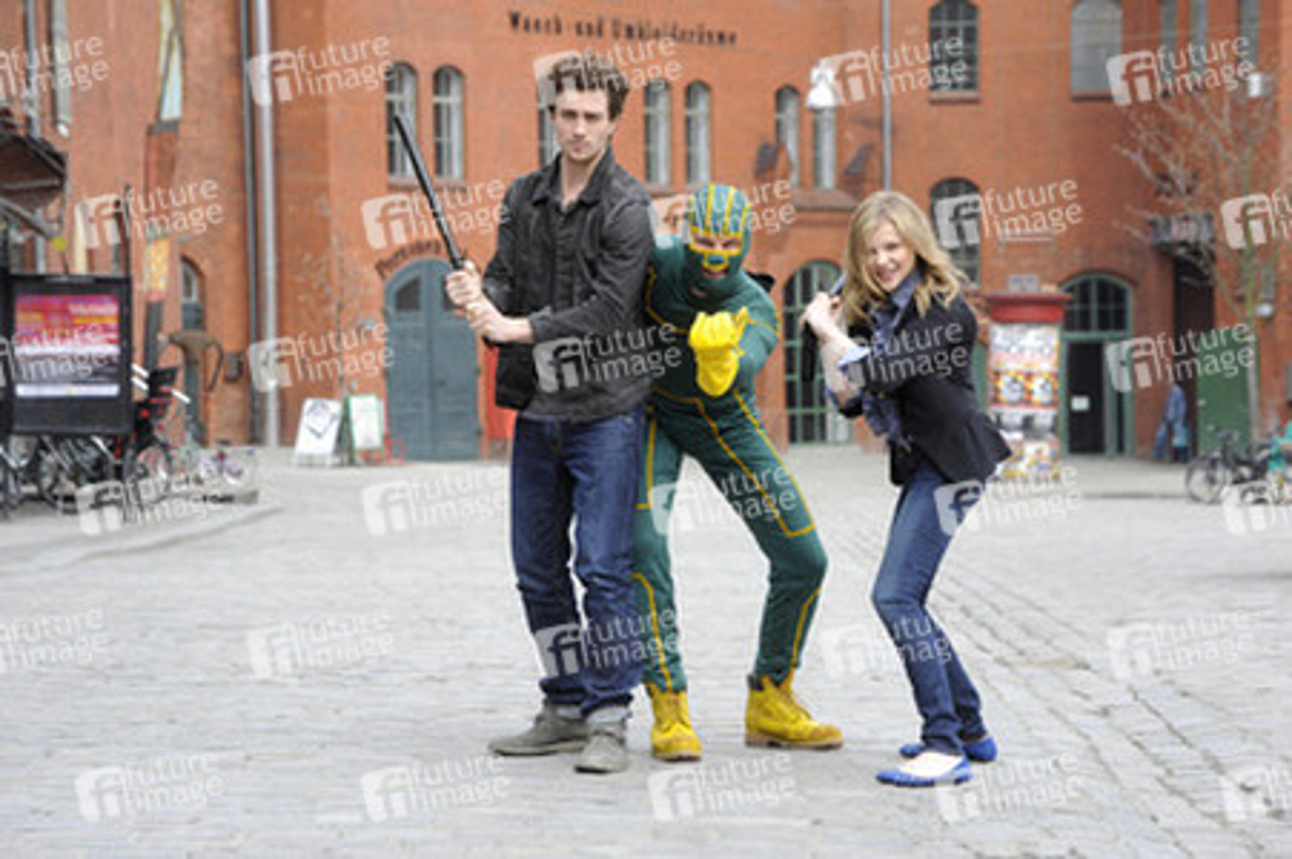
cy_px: 430
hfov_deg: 16.8
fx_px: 4375
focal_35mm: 122
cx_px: 646
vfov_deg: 11.2
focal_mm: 122
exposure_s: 1/320
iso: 320
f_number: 9
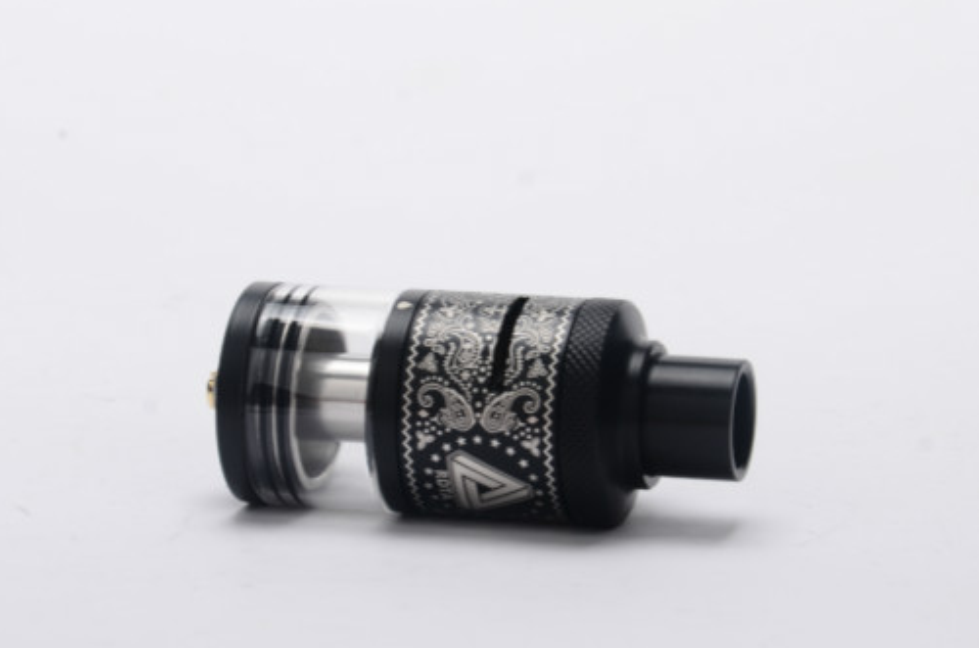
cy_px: 338
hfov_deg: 10.1
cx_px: 507
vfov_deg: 6.7
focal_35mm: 204
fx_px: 5530
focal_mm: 85
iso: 100
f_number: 14
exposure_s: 1/125
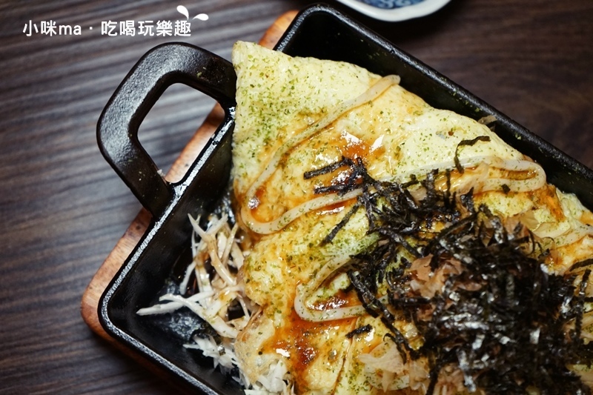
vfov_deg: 23.0
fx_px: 972
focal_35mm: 59
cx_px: 296
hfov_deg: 33.9
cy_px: 198
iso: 2500
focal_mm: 59
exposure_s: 1/60
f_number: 5
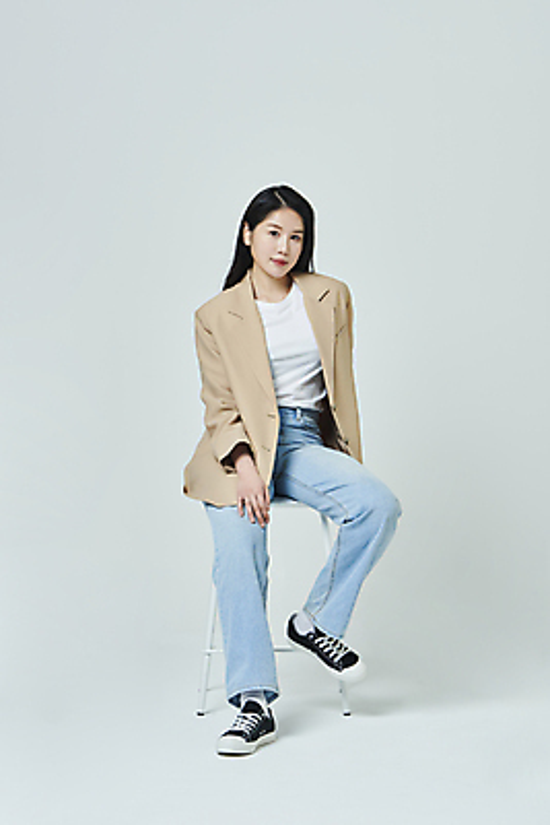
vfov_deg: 28.8
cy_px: 412
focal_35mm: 70
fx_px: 1603
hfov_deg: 19.5
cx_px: 275
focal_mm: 70
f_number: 11
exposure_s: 1/125
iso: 100
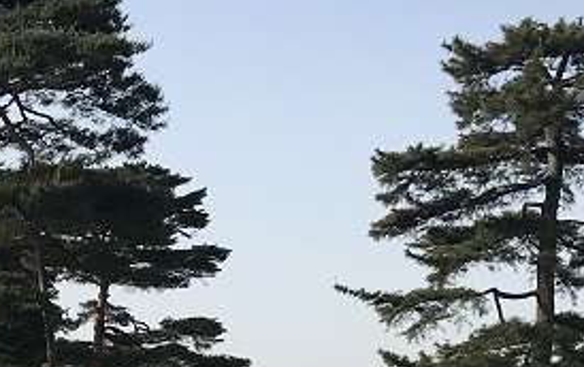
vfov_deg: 11.6
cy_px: 514
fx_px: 1737
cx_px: -75
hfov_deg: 18.3
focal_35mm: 109
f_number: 1.8
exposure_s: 1/1953
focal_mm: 3.99
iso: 20
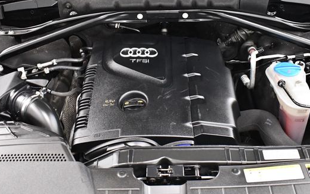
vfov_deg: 28.6
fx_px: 380
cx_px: 163
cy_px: 92
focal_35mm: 45
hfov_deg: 44.4
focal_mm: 18
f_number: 3.5
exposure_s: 1/80
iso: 3200
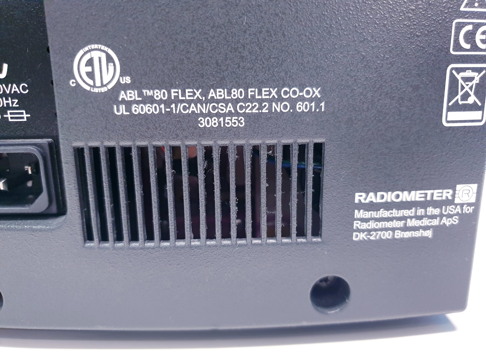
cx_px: 243
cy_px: 182
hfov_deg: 67.3
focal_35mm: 26
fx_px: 365
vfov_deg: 53.1
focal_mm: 4.3
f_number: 1.5
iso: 250
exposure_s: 1/50
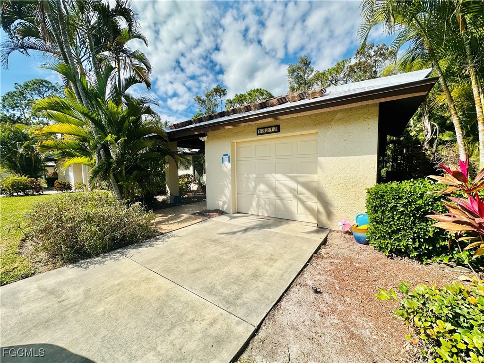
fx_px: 196
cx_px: 242
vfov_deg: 85.7
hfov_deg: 102.1
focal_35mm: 14
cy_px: 182
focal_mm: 2.22
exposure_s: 1/2506
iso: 50
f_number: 2.2
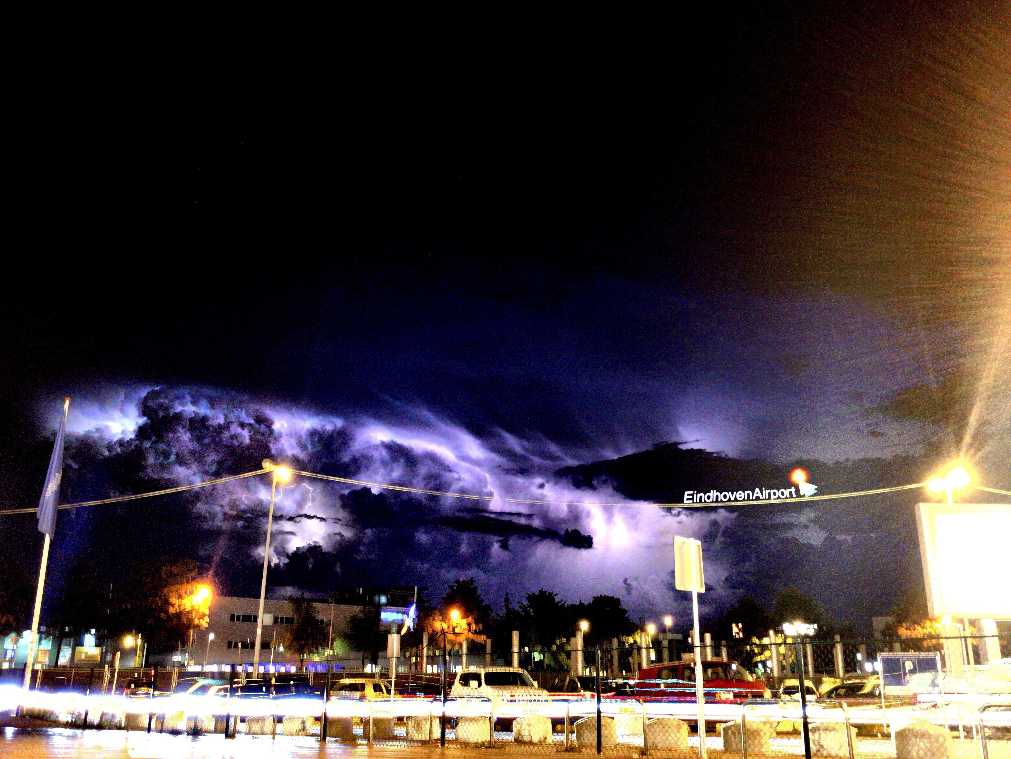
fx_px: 905
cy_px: 380
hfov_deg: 58.4
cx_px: 506
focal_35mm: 31
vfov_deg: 45.4
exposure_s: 1/2
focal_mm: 3.3
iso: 400
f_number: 2.4
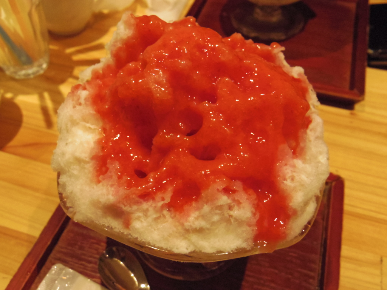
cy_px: 145
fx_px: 402
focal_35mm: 36
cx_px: 194
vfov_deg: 39.7
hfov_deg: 51.4
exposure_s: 1/60
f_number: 3.2
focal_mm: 6.5
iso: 2000
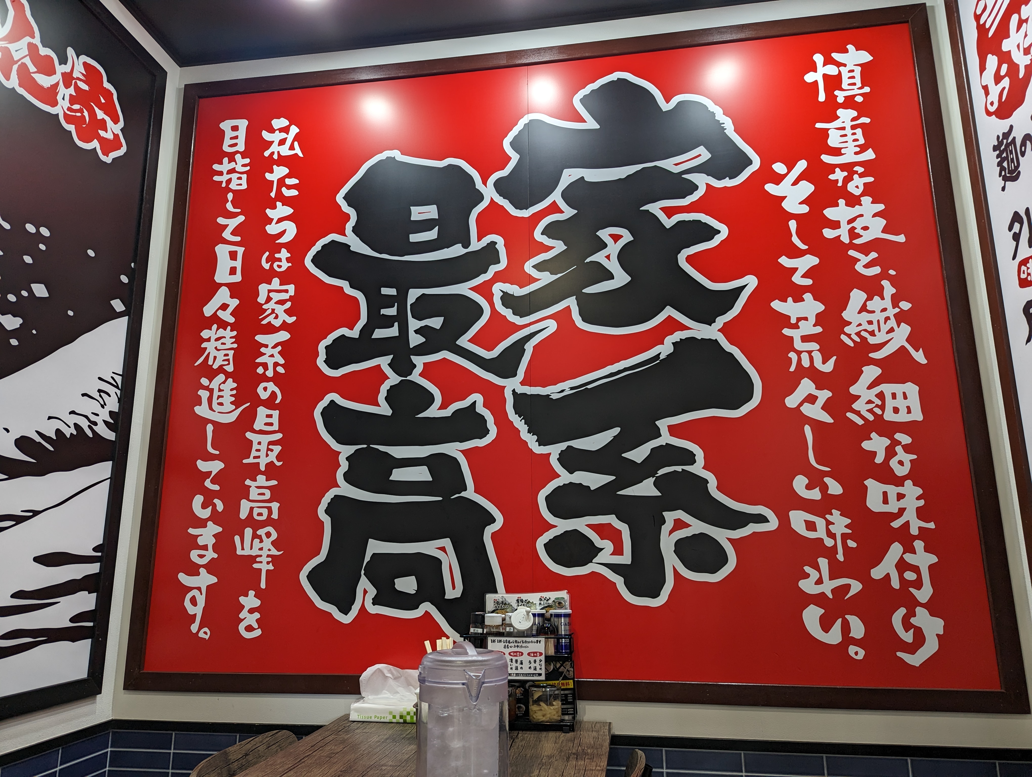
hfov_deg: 71.5
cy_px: 388
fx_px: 717
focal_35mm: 24
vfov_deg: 56.9
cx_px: 516
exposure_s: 1/33.4
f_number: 1.85
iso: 42
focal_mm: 6.81
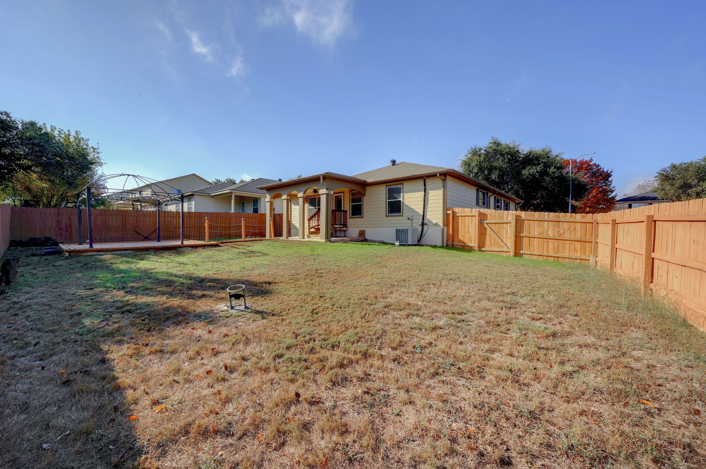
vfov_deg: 81.1
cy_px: 234
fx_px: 274
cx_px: 353
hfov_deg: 104.3
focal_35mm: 14
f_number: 11
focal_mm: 14
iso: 400
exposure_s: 1/500
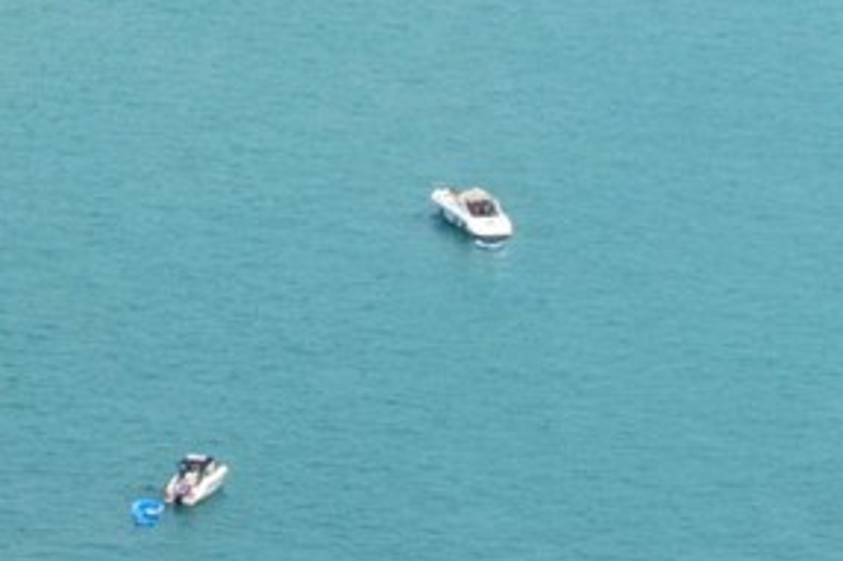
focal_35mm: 220
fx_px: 5149
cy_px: -984
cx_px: -652
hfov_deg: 9.0
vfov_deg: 5.9
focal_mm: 26
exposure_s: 1/500
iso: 200
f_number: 8
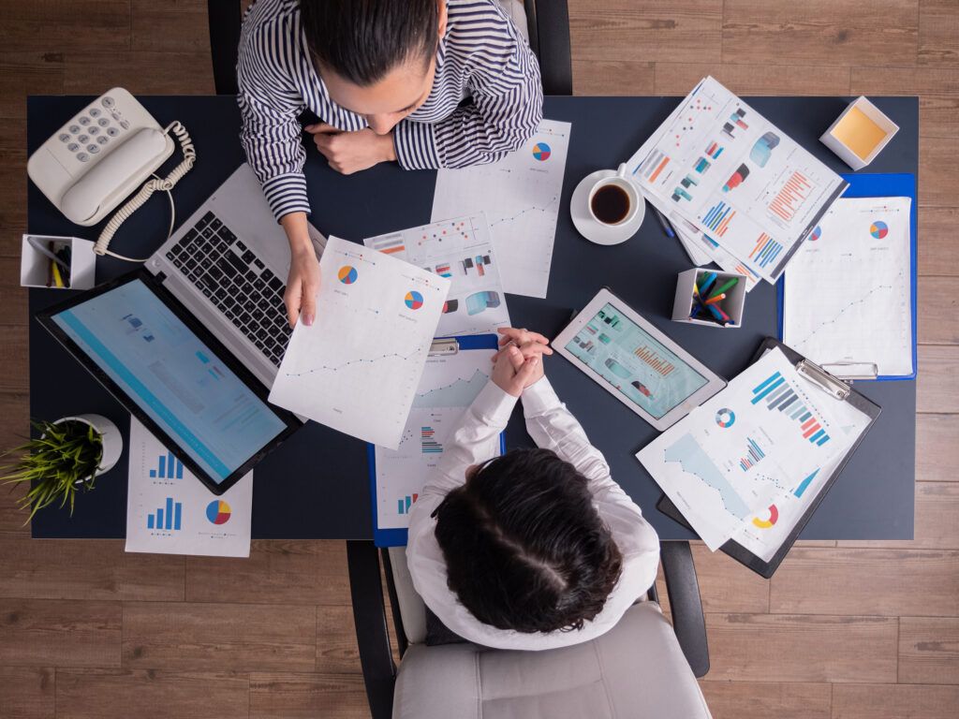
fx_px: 887
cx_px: 480
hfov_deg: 56.8
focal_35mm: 32
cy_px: 360
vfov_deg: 44.2
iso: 800
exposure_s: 1/60
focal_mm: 16
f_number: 2.8
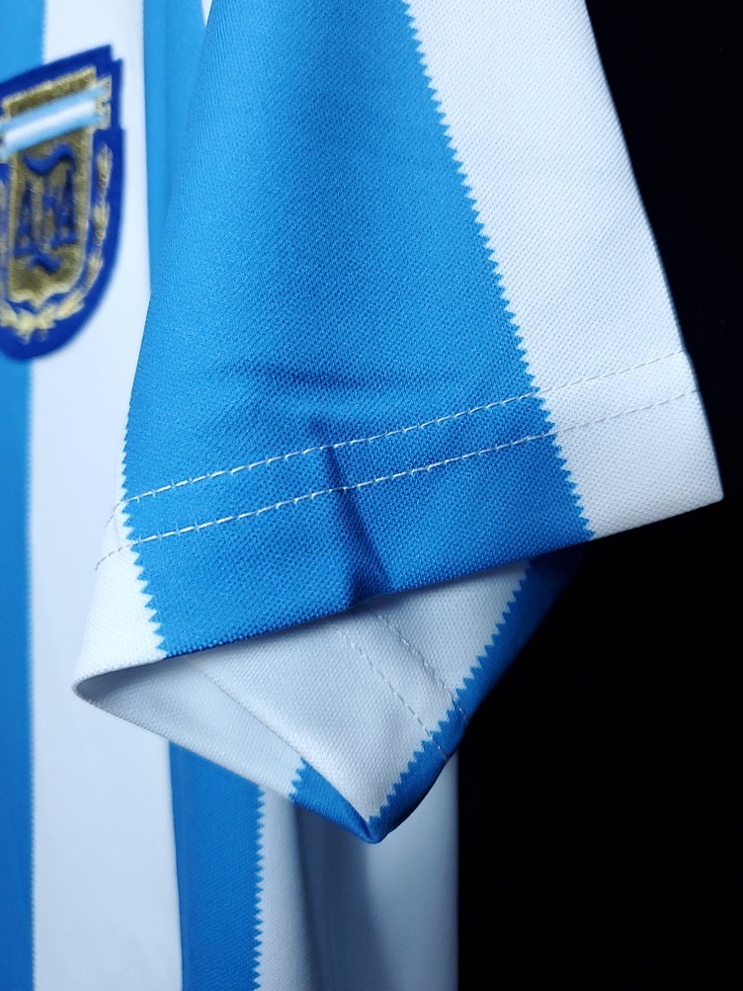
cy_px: 474
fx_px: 801
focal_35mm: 28
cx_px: 399
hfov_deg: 49.7
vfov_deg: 63.4
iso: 200
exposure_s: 1/30
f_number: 1.5
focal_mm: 4.3
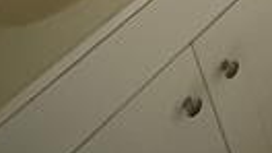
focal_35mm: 89
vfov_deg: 10.3
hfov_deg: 19.8
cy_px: -285
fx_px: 641
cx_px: 439
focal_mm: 2.22
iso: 1250
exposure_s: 1/60
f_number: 2.2
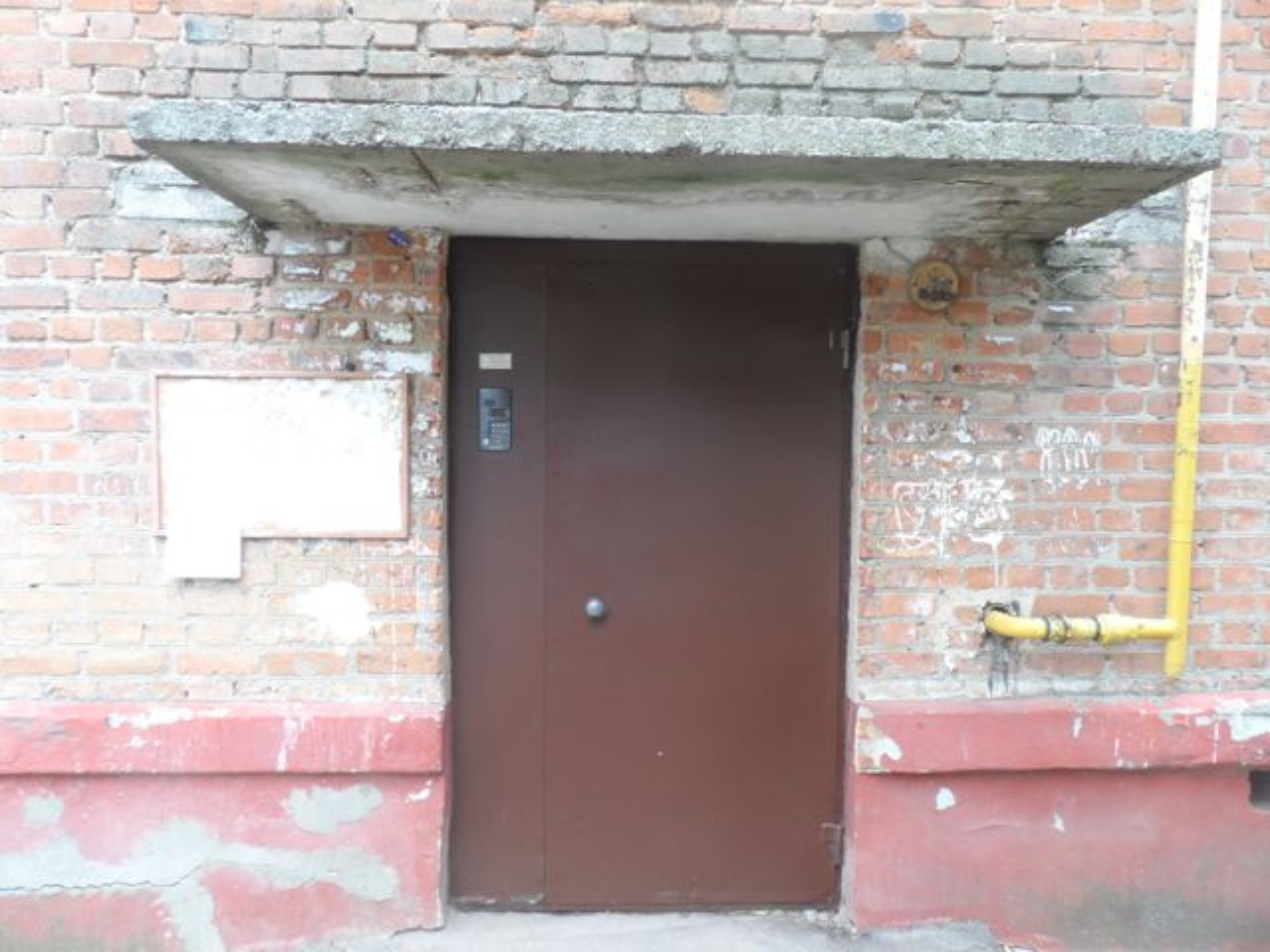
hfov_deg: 71.6
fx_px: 881
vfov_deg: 56.8
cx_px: 635
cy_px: 476
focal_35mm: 24
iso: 100
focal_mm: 4
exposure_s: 1/30
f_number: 3.2
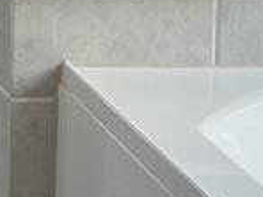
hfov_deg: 9.2
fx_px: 1527
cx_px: -268
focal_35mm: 201
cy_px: -222
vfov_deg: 7.1
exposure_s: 1/60
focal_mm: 3
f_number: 1.8
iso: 40
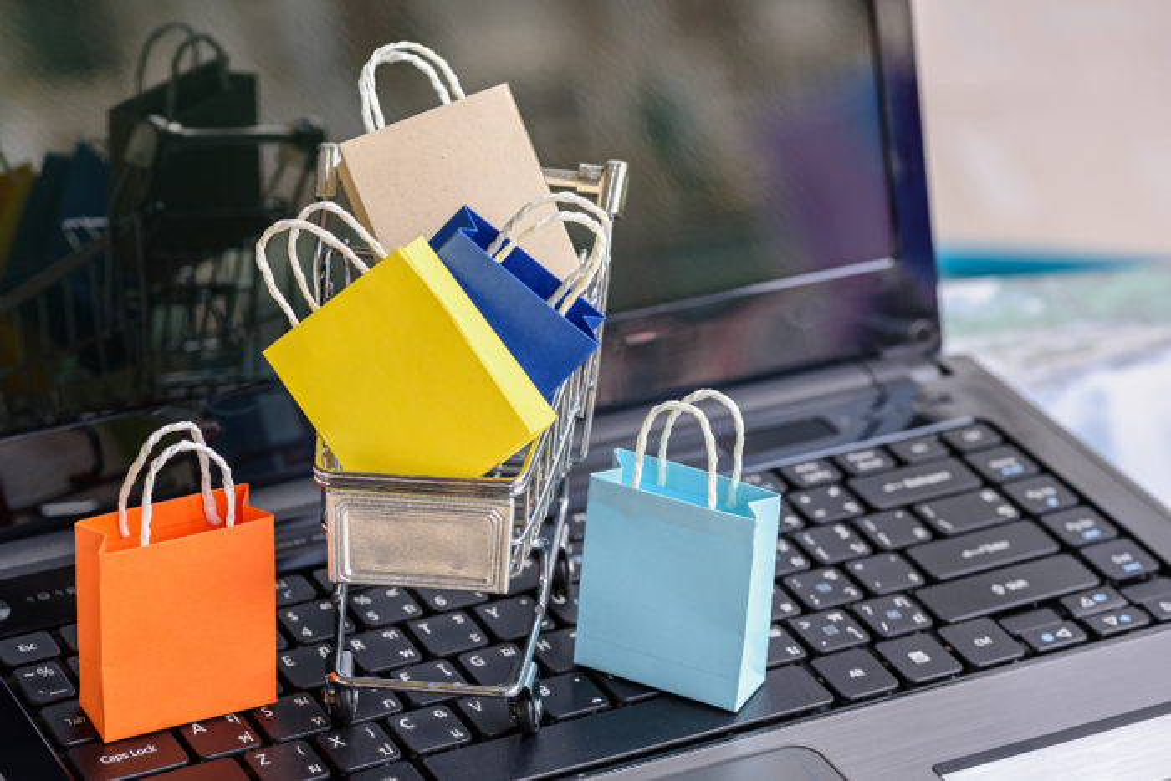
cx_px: 586
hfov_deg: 19.5
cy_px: 390
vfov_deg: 13.0
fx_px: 3416
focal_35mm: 105
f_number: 9
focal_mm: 105
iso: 100
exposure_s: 1/15
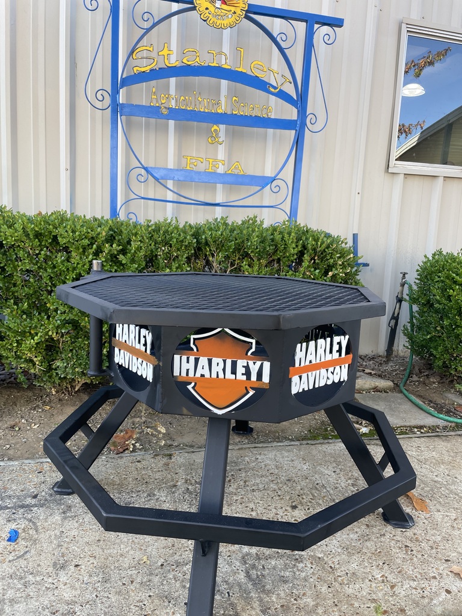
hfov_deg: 53.1
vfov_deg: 67.3
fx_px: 463
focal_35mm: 26
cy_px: 308
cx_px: 231
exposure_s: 1/193
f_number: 1.6
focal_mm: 4.2
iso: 32
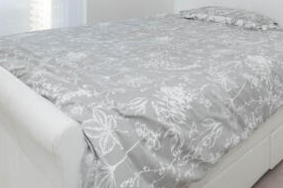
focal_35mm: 35
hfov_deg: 54.4
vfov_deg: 32.4
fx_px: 275
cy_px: -28
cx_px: 149
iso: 320
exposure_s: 1/250
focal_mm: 10
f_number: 6.4
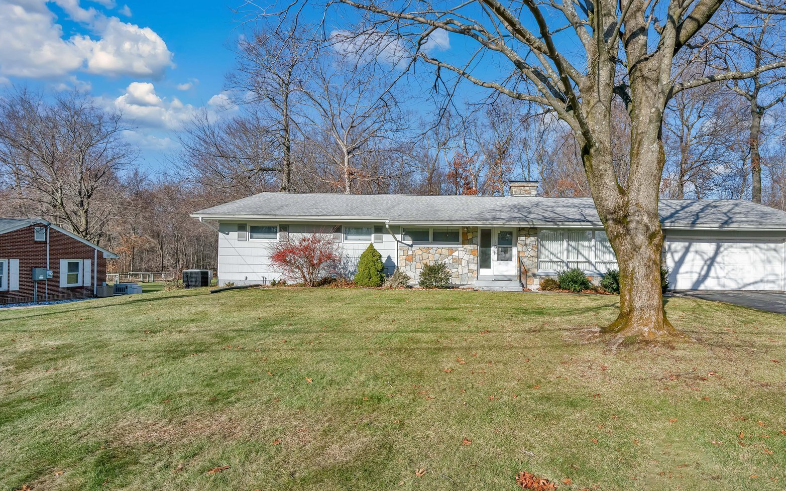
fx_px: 428
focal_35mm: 20
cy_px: 261
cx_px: 494
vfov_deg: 59.6
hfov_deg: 83.3
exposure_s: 1/1250
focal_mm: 15
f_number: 9
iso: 500
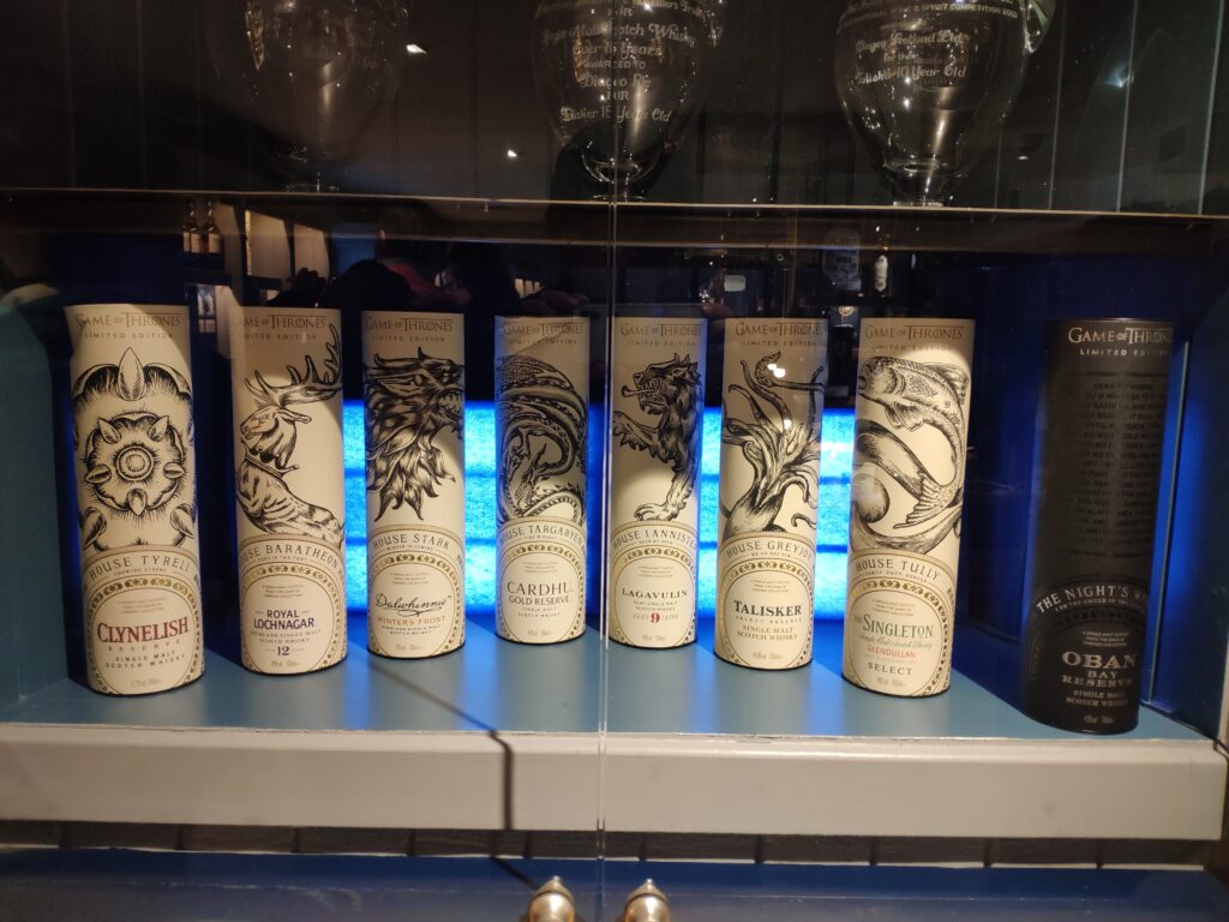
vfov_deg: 63.4
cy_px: 461
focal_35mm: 21
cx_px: 614
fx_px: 746
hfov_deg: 79.0
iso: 403
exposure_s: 1/50
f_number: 1.8
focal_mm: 4.22
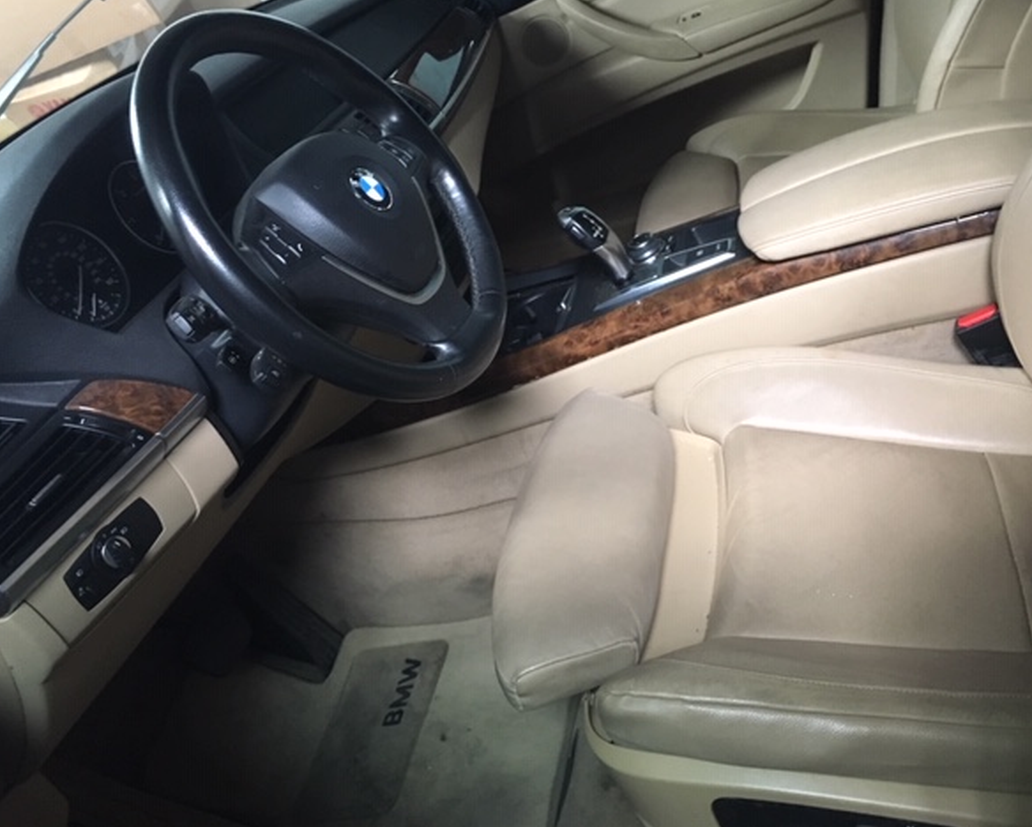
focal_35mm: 31
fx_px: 947
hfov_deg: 57.1
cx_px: 521
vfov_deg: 47.2
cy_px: 415
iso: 200
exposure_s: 1/15
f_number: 2.2
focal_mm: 4.15
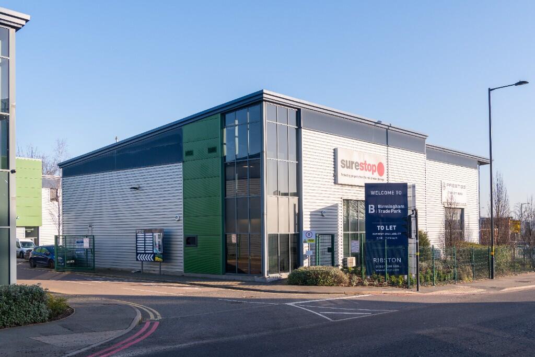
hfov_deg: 50.7
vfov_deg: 35.1
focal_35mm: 38
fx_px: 565
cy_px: 178
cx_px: 268
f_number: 8
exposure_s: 1/200
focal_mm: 38
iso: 64
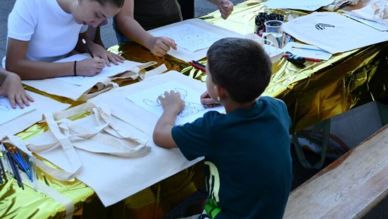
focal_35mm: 61
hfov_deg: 34.2
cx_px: 242
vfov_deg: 19.3
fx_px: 628
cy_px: 16
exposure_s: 1/250
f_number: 5.6
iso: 250
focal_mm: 23
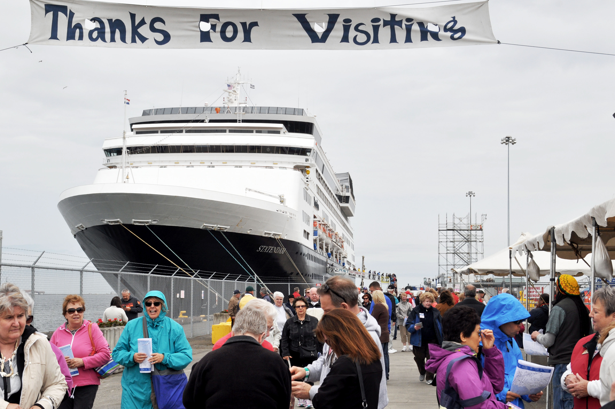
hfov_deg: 35.1
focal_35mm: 57
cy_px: 204
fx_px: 973
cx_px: 308
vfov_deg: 23.7
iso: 200
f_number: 11
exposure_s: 1/500
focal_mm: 38
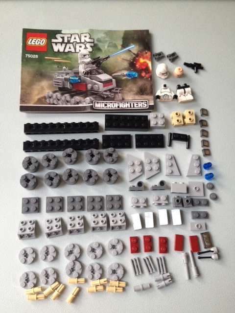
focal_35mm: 35
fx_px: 317
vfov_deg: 52.6
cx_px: 118
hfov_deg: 40.7
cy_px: 156
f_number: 2.4
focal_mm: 4.28
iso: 200
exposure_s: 1/20
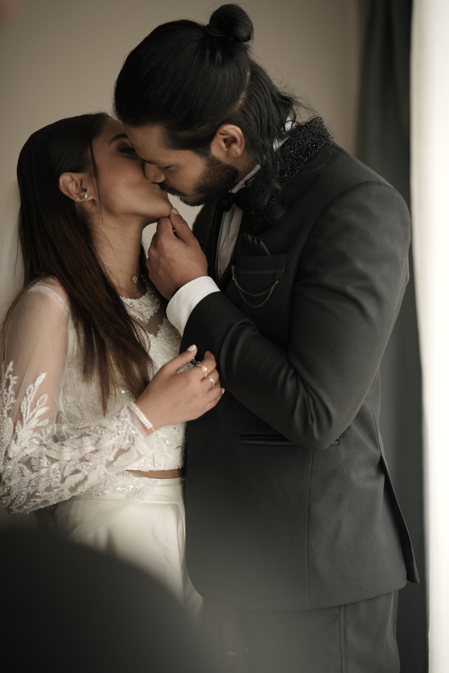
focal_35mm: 50
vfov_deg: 39.6
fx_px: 935
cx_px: 224
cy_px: 336
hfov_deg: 27.0
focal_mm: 50
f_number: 1.4
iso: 800
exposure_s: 1/500
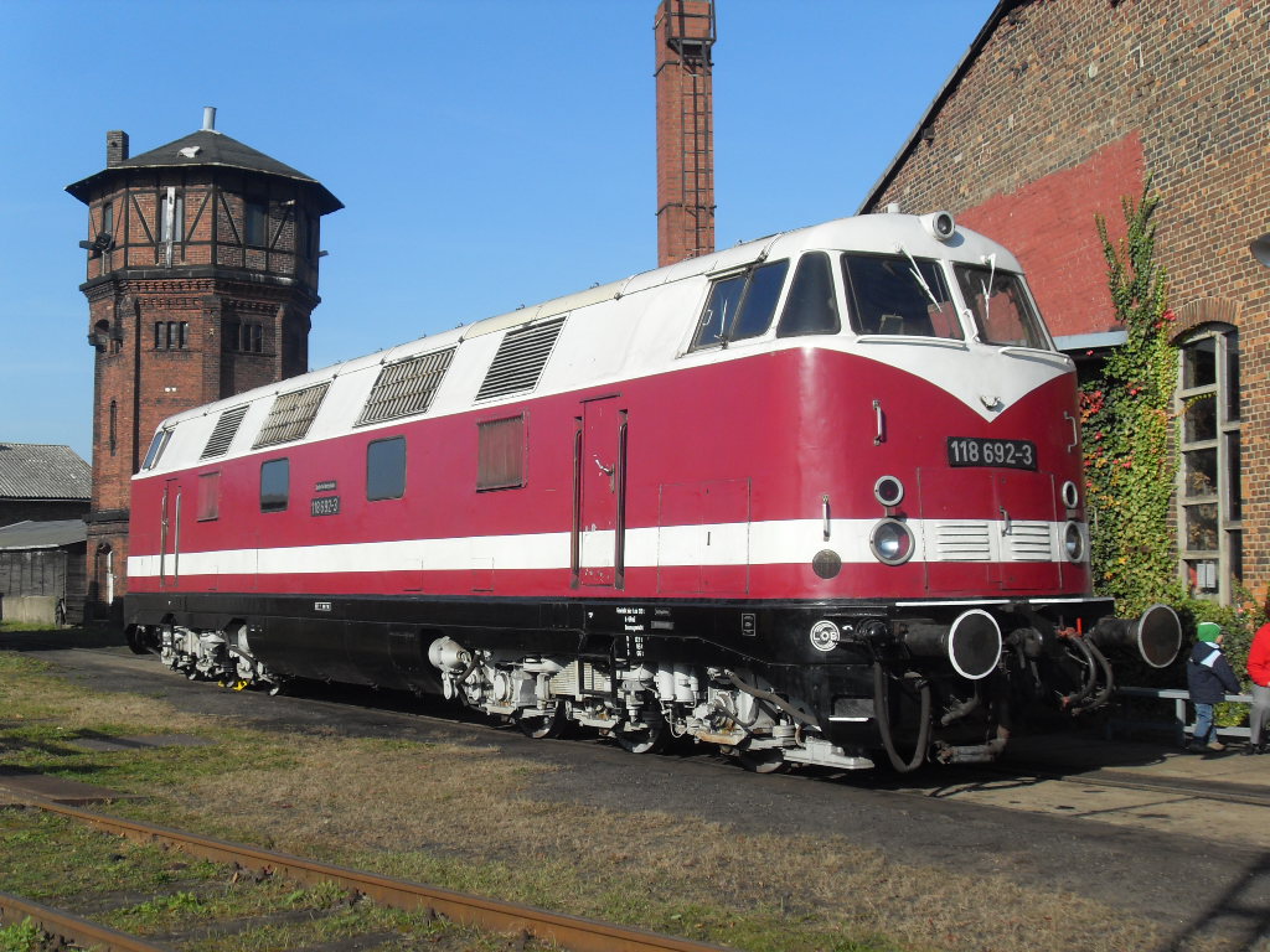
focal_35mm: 50
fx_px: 1834
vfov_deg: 29.1
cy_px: 476
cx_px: 635
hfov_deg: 38.2
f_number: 8.4
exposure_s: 1/180
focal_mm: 8.4
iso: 80
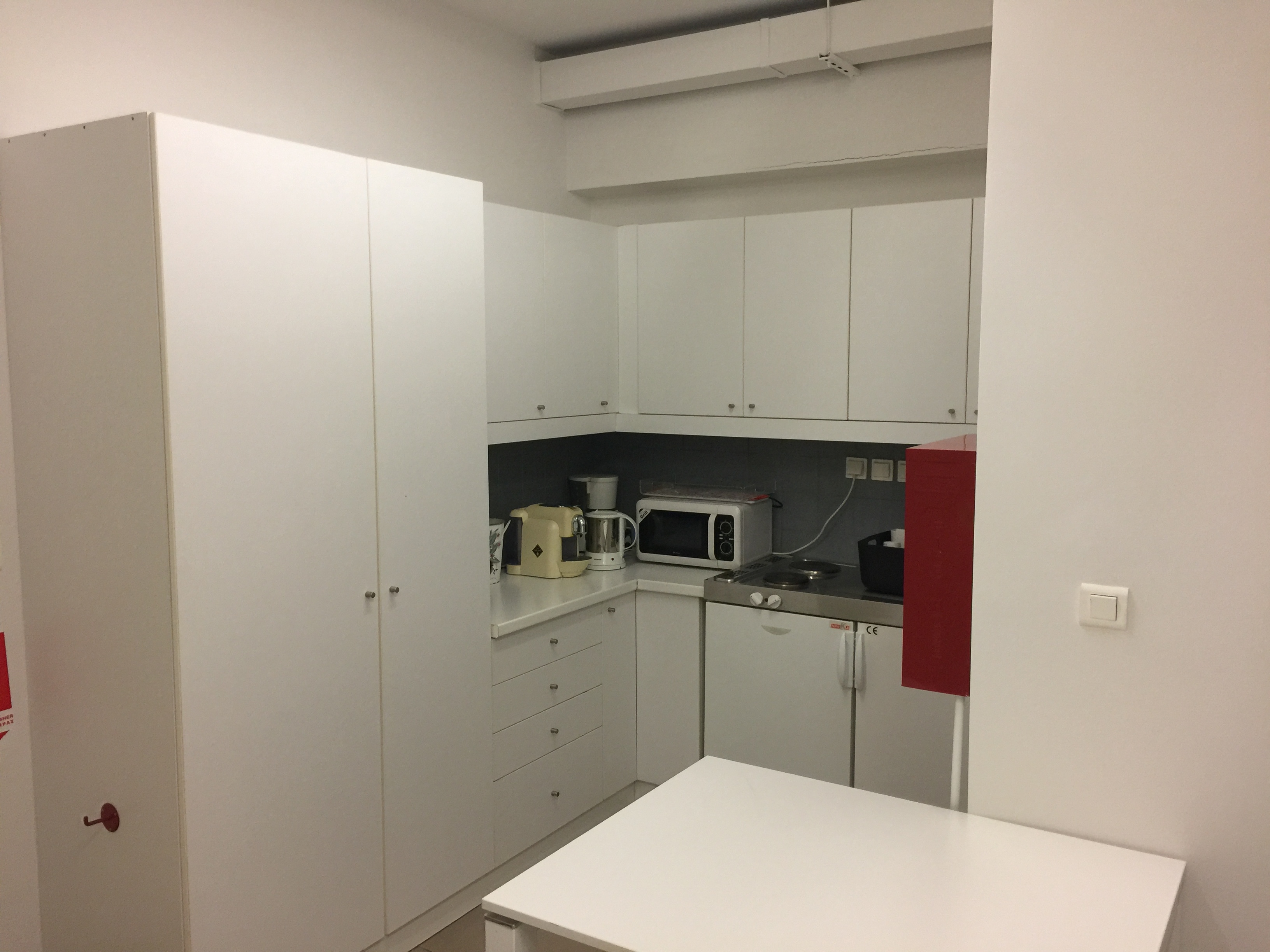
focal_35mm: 29
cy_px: 476
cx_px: 635
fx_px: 1064
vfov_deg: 48.2
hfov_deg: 61.7
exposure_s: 1/17
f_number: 2.2
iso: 80
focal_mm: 4.15
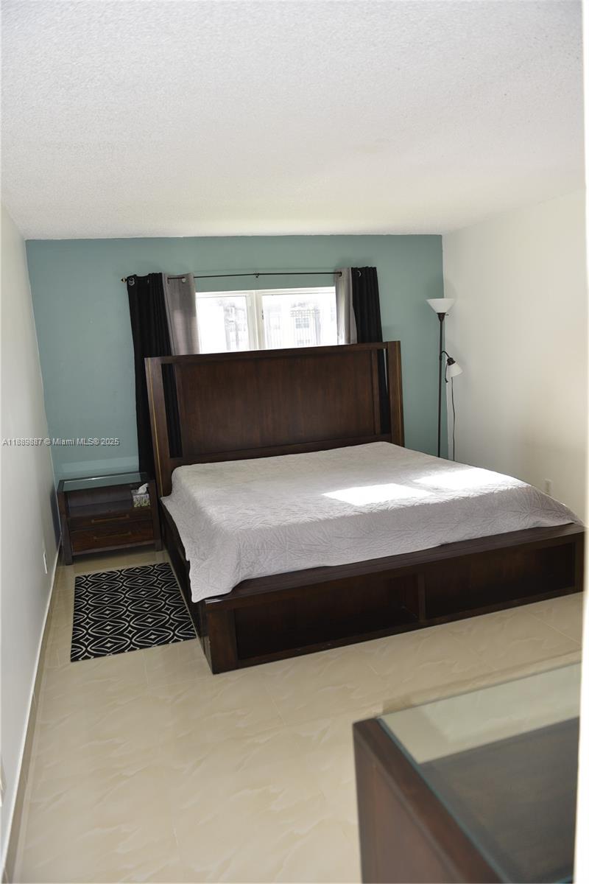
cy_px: 442
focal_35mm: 26
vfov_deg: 69.4
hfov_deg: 49.6
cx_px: 294
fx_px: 638
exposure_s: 1/80
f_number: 3.5
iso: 200
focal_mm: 26
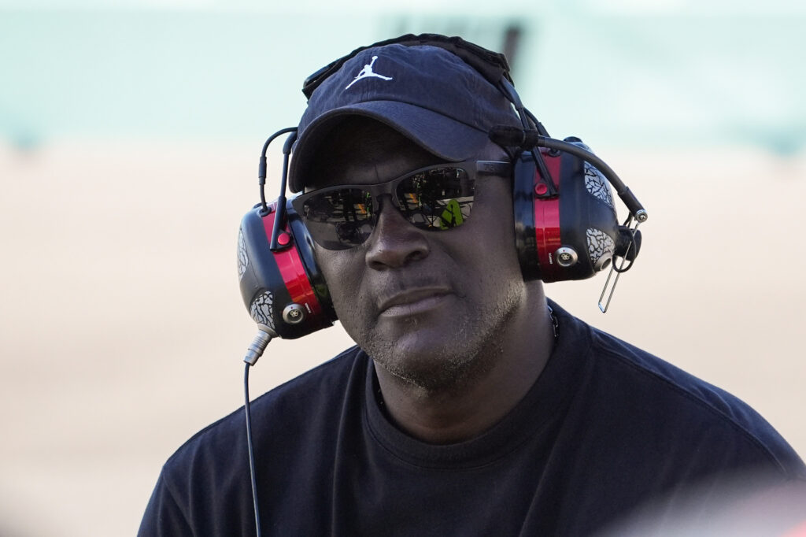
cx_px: 403
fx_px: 6714
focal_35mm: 300
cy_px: 268
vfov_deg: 4.6
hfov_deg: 6.9
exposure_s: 1/2500
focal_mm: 200
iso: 2000
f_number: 6.3
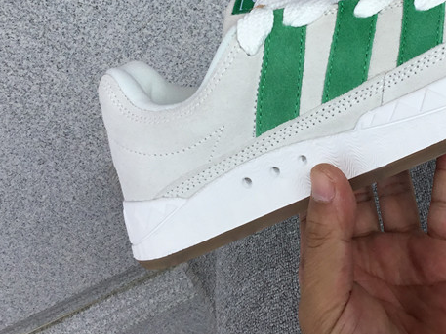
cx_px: 324
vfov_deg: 23.4
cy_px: 31
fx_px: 786
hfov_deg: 31.2
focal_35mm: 61
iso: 25
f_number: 2.4
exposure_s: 1/574
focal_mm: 3.3
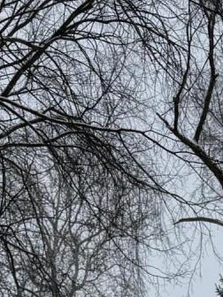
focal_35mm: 143
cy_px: 703
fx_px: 1228
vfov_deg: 11.5
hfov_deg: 10.4
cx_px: 104
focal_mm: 6.76
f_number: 1.78
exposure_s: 1/6173
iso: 80
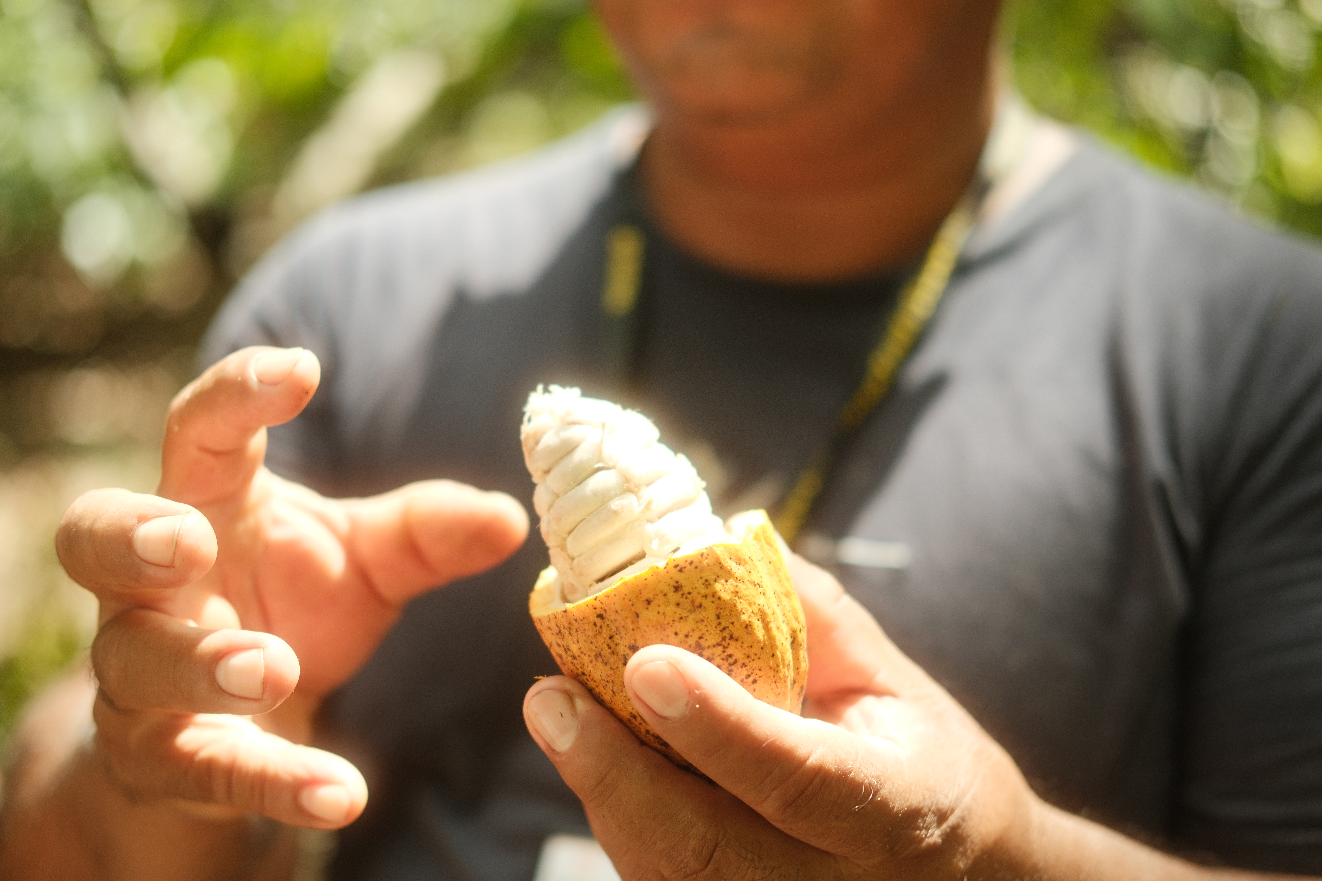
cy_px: 440
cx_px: 661
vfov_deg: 25.5
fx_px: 1946
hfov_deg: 37.5
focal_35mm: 53
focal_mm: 35
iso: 500
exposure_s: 1/2500
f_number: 2
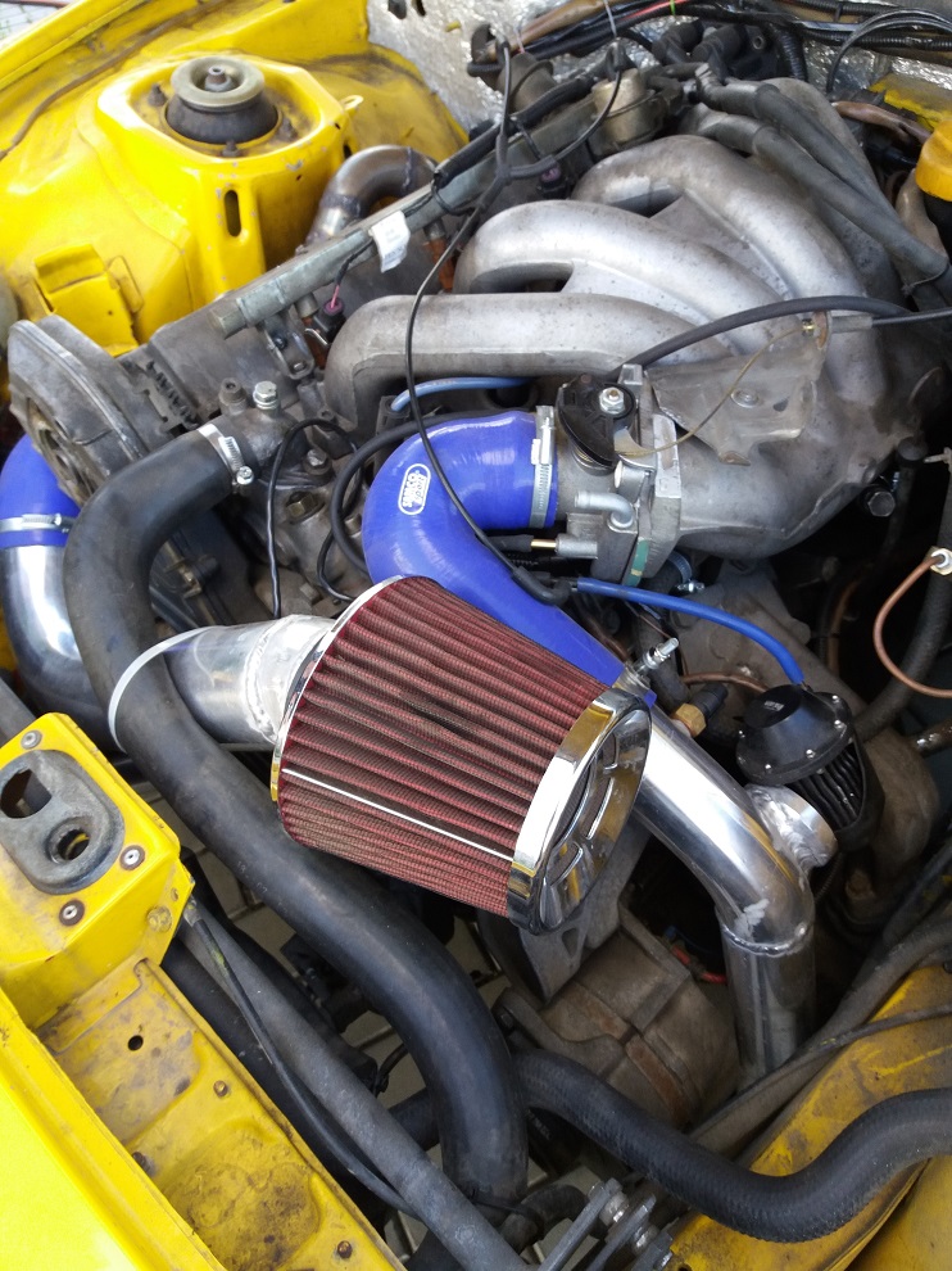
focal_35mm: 28
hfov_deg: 49.7
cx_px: 476
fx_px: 1027
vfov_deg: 63.5
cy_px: 636
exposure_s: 1/50
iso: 64
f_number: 1.9
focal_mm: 3.7
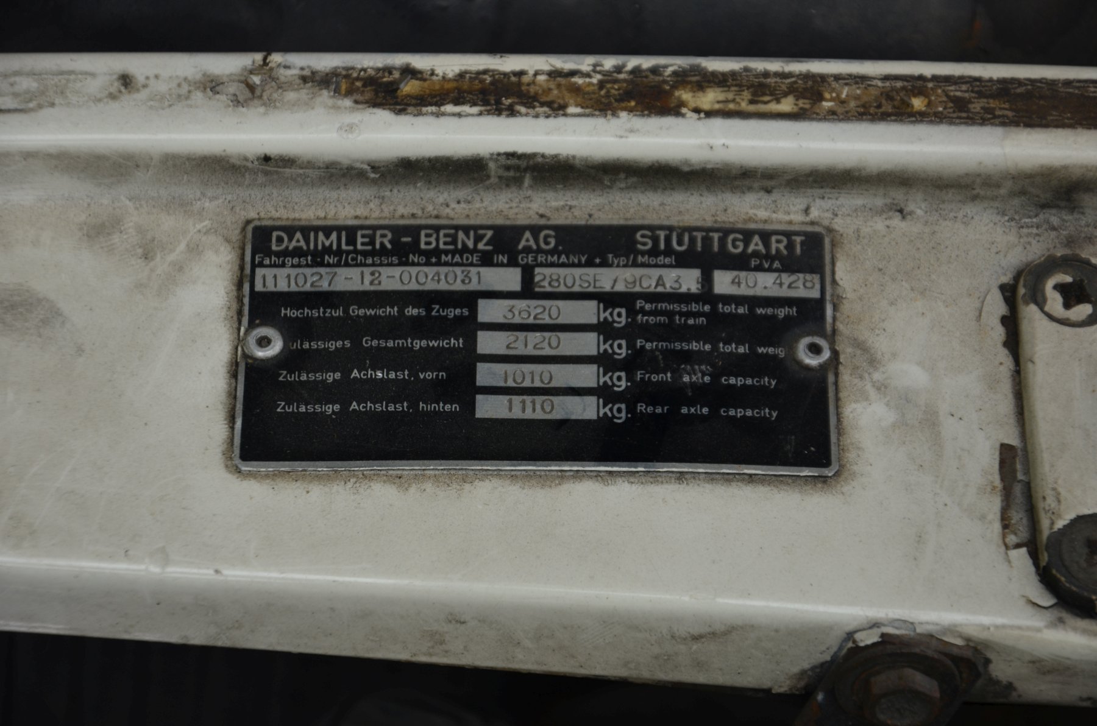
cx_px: 548
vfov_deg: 8.7
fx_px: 4789
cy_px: 363
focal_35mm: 158
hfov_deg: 13.1
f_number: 5.6
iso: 280
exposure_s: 1/125
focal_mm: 105
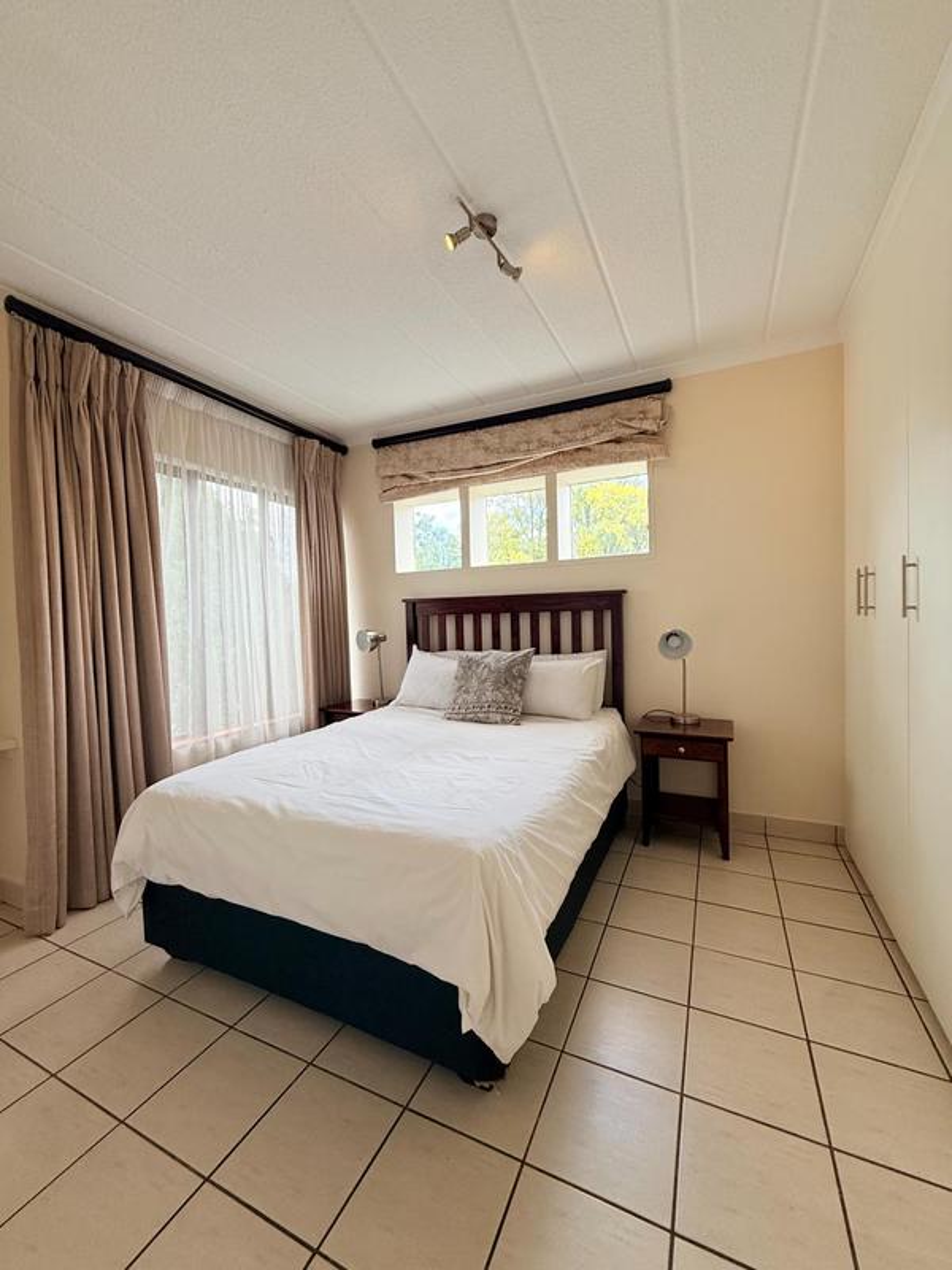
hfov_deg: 85.7
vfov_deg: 102.1
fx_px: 513
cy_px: 635
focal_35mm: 14
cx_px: 476
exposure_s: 1/152
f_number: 2.2
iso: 64
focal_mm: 2.22
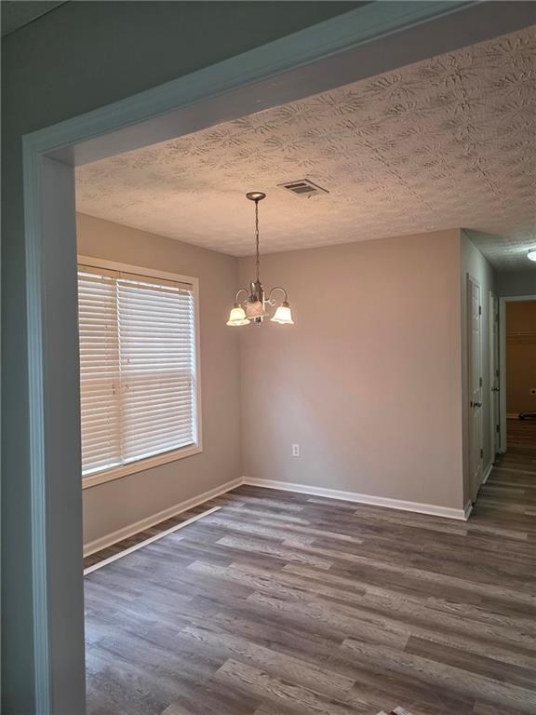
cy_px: 358
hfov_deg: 58.9
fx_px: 475
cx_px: 268
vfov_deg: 73.9
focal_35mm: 23
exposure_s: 1/120
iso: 250
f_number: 1.7
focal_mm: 6.3
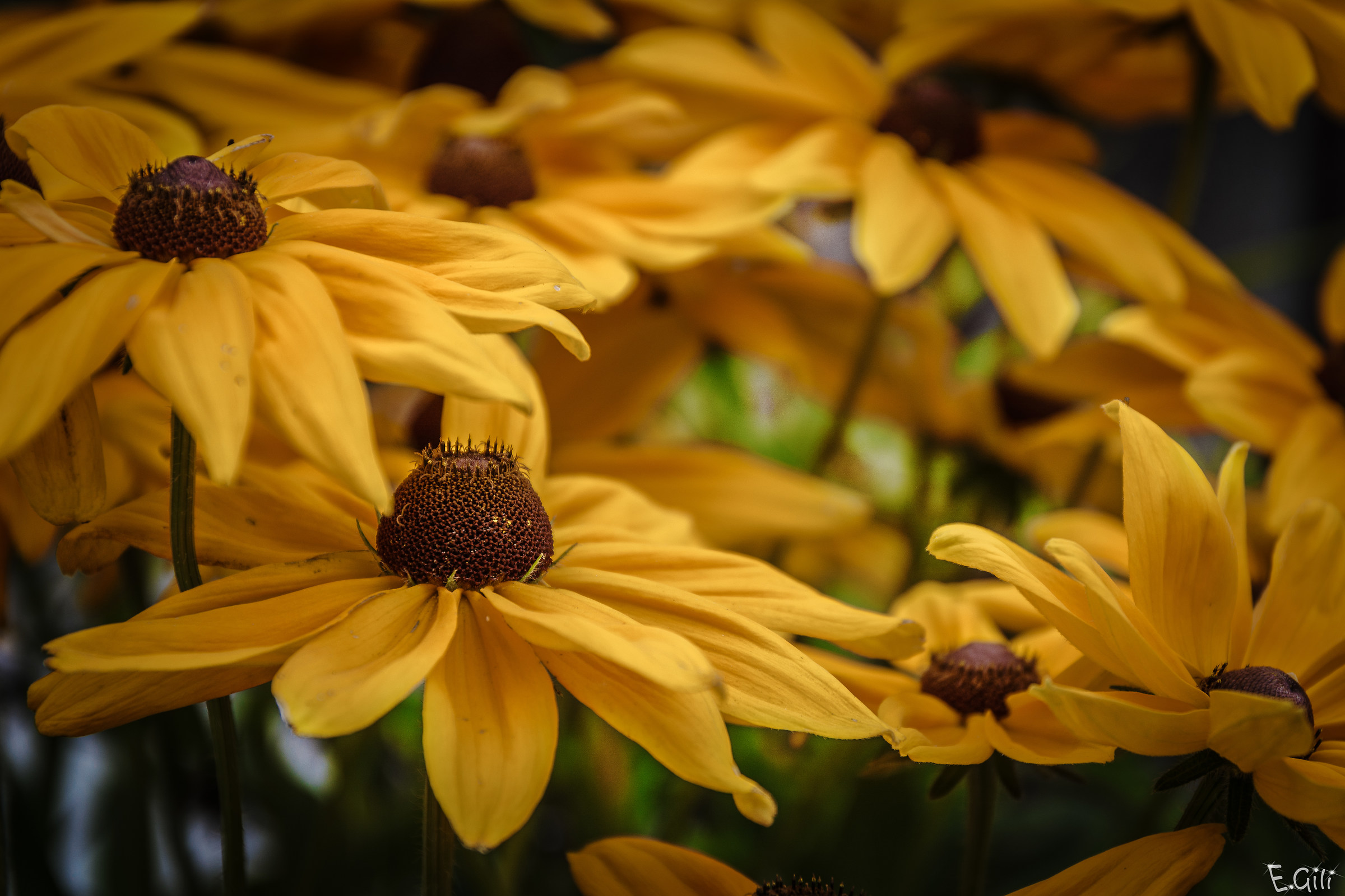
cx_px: 672
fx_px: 3923
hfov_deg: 19.5
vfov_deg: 13.0
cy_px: 448
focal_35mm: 105
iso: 100
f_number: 4
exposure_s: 1/640
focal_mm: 70
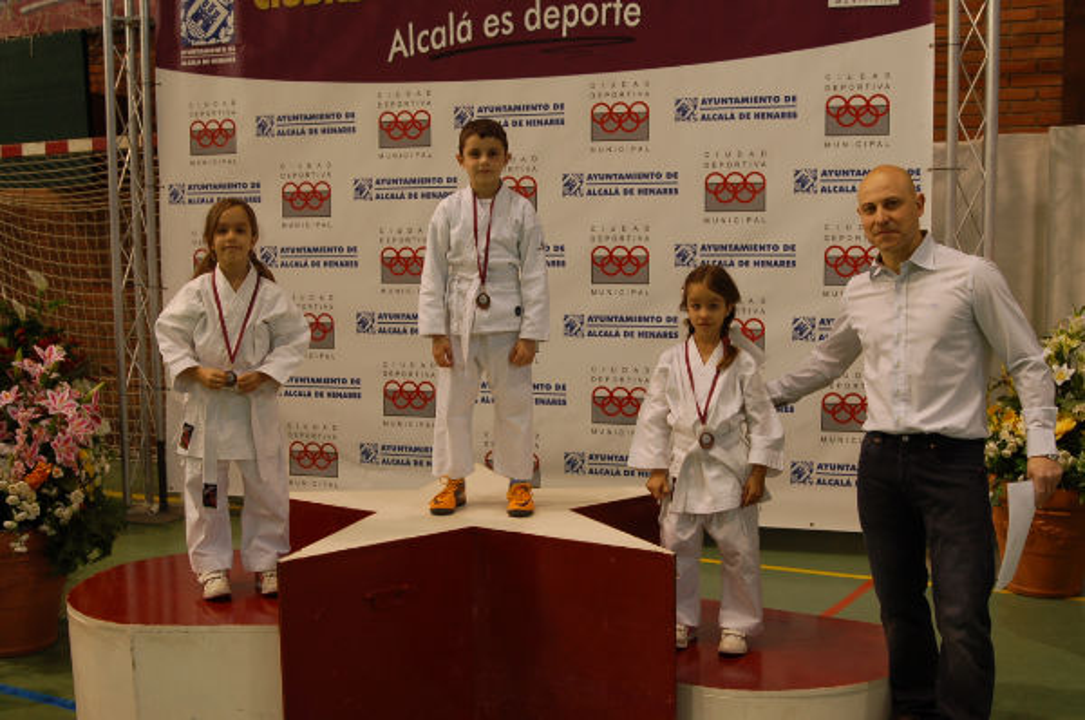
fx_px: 1264
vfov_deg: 31.8
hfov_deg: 46.5
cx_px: 542
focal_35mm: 42
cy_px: 360
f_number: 3.5
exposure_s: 1/50
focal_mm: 28
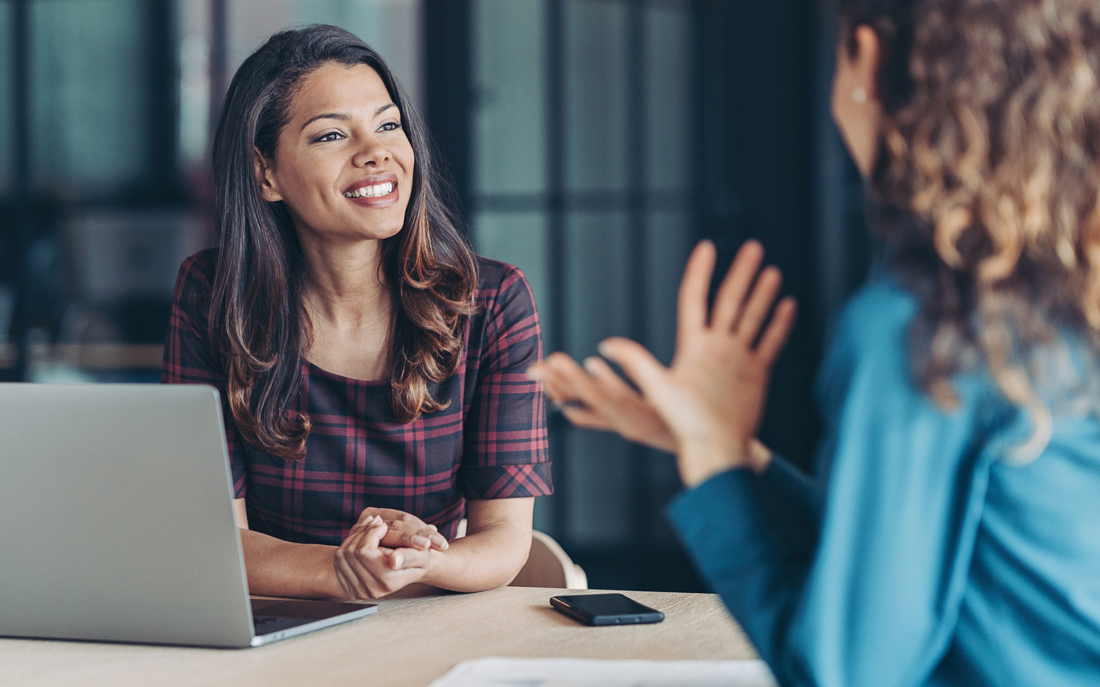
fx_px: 3117
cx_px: 511
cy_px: 289
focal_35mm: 104
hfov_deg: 20.0
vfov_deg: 12.6
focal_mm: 85
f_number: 1.8
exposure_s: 1/1000
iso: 640
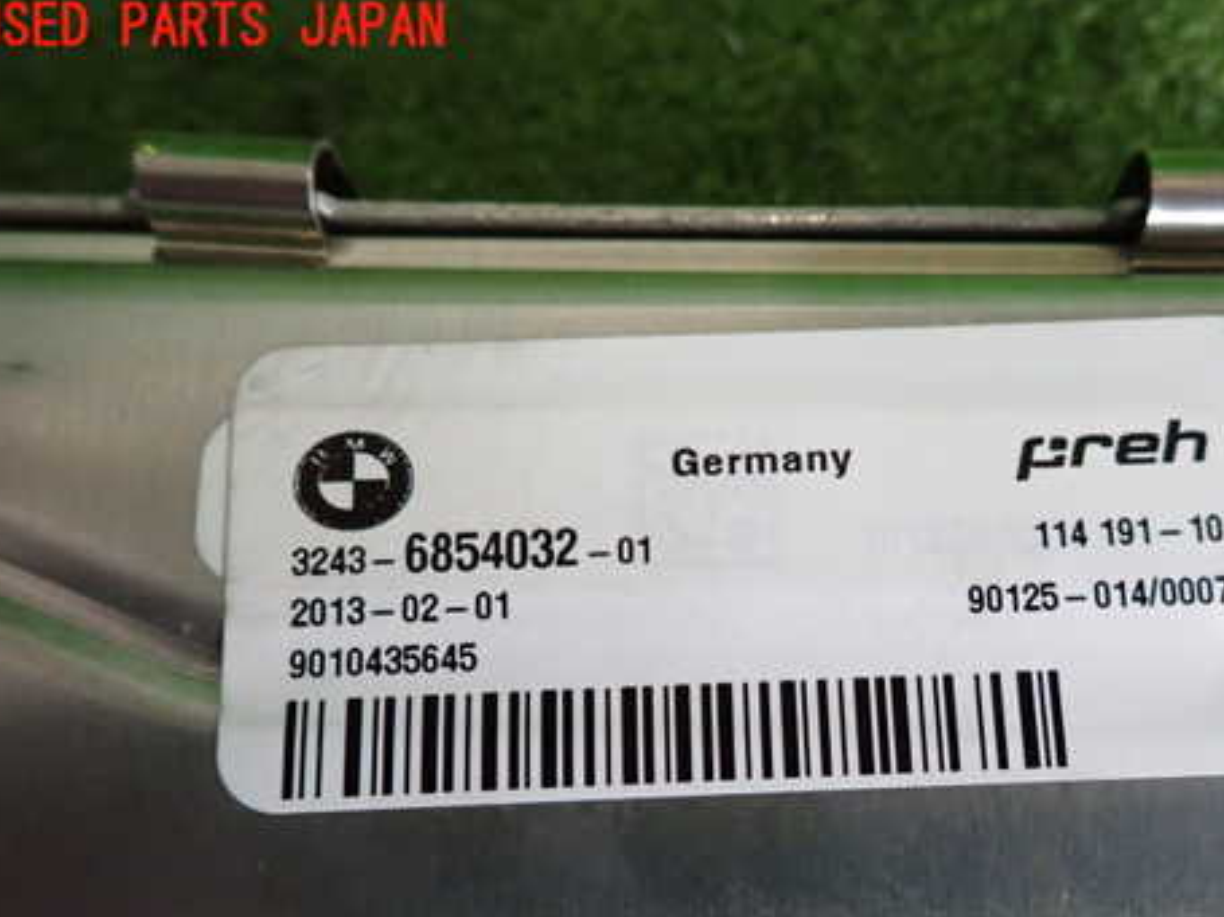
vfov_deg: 42.4
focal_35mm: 33
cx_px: 764
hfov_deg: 54.7
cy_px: 600
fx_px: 1167
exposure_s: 1/250
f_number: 2
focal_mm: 4.5
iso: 1000
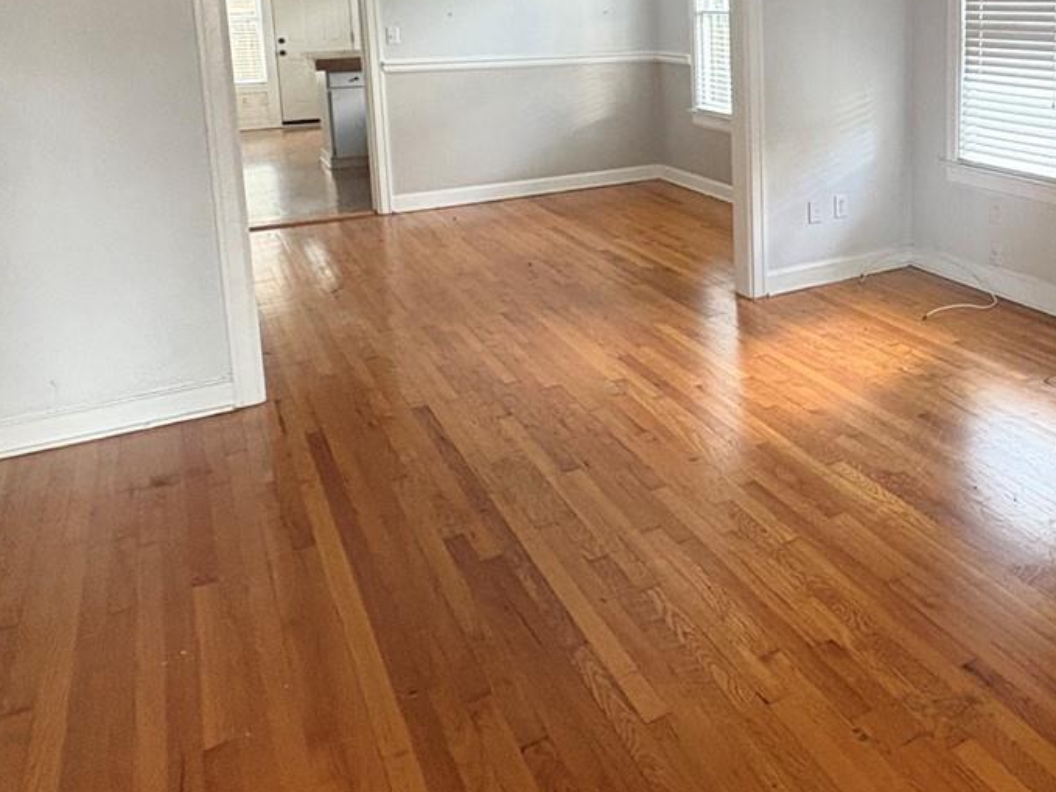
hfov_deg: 51.7
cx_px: 852
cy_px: 140
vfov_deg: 40.8
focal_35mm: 33
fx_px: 1007
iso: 400
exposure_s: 1/60
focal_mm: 2.22
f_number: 2.2
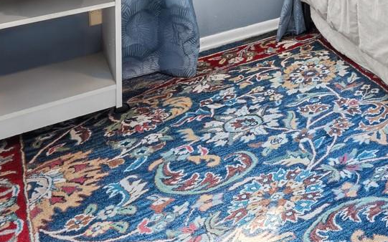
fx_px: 571
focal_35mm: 54
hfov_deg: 28.3
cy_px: -206
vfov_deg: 18.3
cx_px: 545
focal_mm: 14
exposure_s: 1/8
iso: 400
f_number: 10
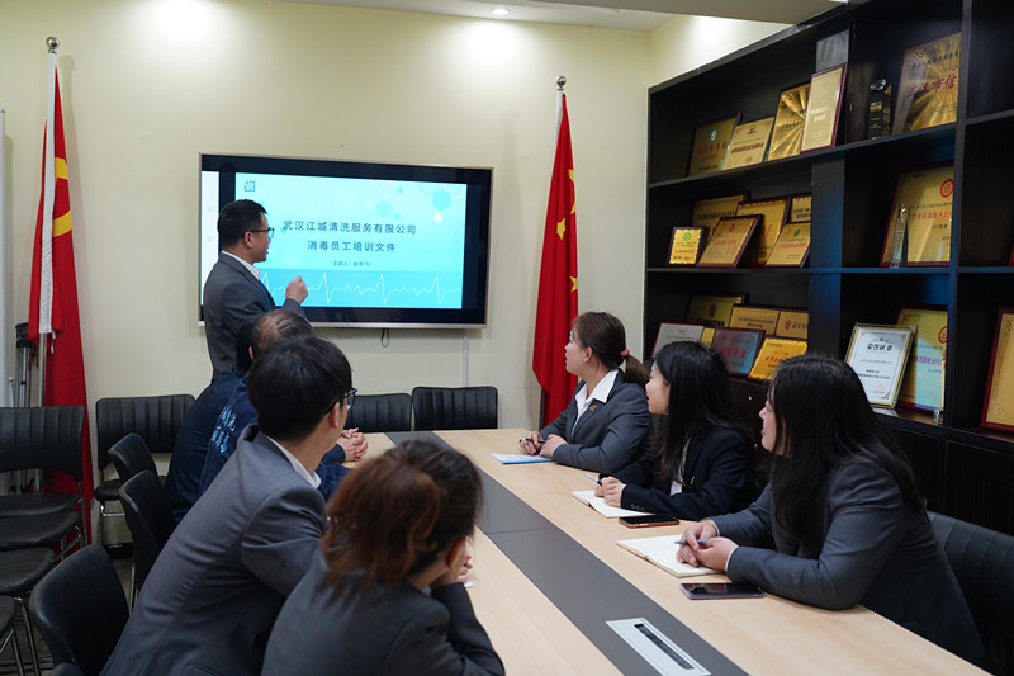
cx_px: 507
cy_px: 338
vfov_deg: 37.8
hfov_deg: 54.4
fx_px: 986
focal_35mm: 35
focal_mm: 35
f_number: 3.5
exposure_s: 1/160
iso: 1600
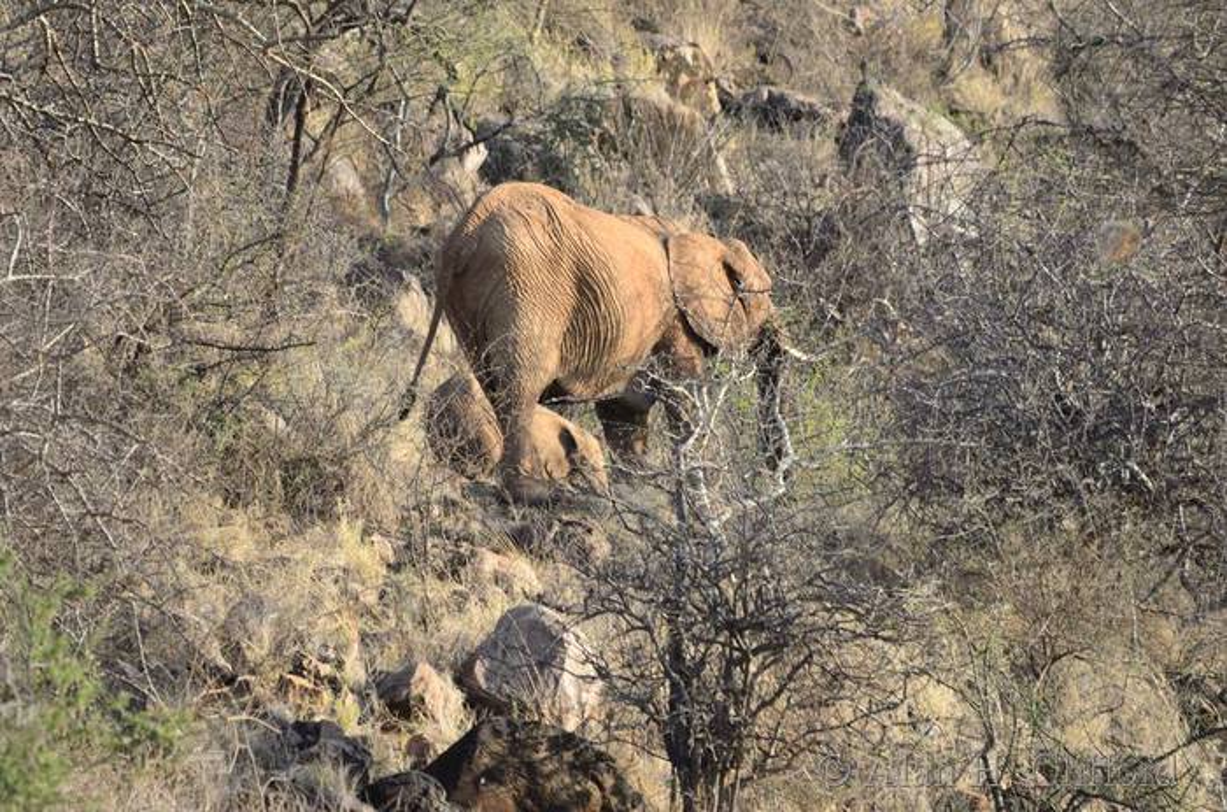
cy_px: 406
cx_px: 614
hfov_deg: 3.4
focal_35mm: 600
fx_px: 20399
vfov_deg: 2.3
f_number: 5.6
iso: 500
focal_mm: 400
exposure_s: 1/500
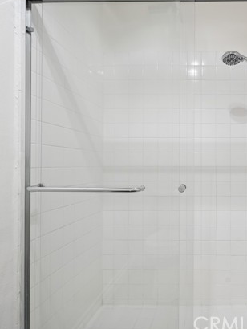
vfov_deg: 68.9
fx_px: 240
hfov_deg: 50.5
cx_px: 205
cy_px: 164
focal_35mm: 25
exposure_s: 1/2.5
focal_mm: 16.8
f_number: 8
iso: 125
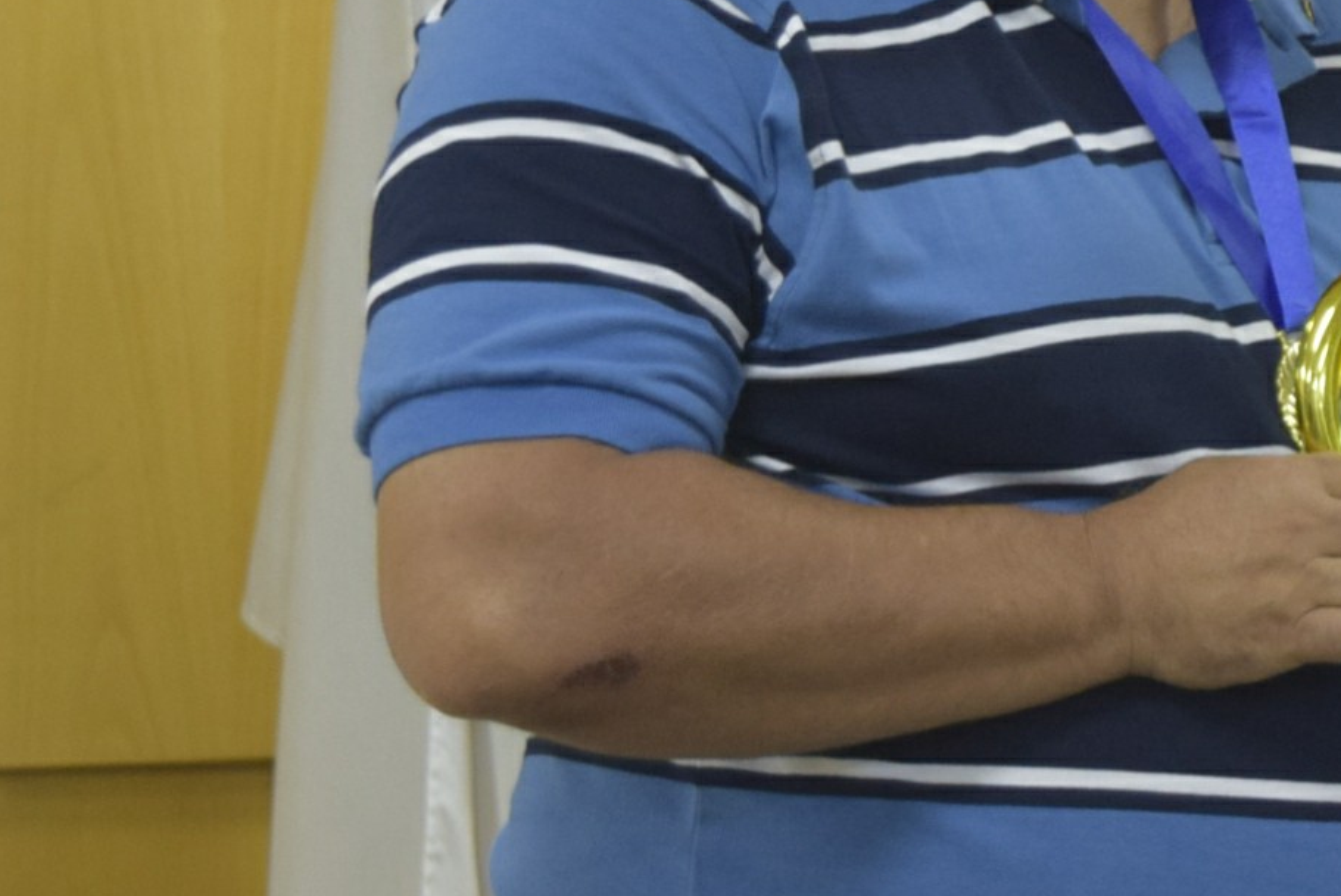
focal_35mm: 207
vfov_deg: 6.6
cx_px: 1844
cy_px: 322
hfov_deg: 9.7
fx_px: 7717
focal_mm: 42
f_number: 5
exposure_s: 1/60
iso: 800
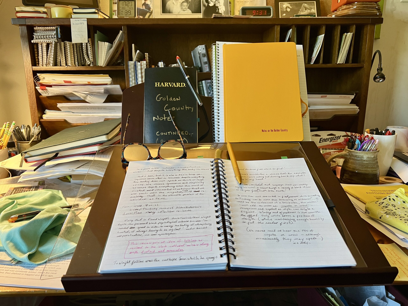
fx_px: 306
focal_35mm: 26
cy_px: 153
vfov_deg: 53.1
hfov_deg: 67.3
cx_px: 204
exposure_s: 1/60
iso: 160
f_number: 1.5
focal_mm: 5.7
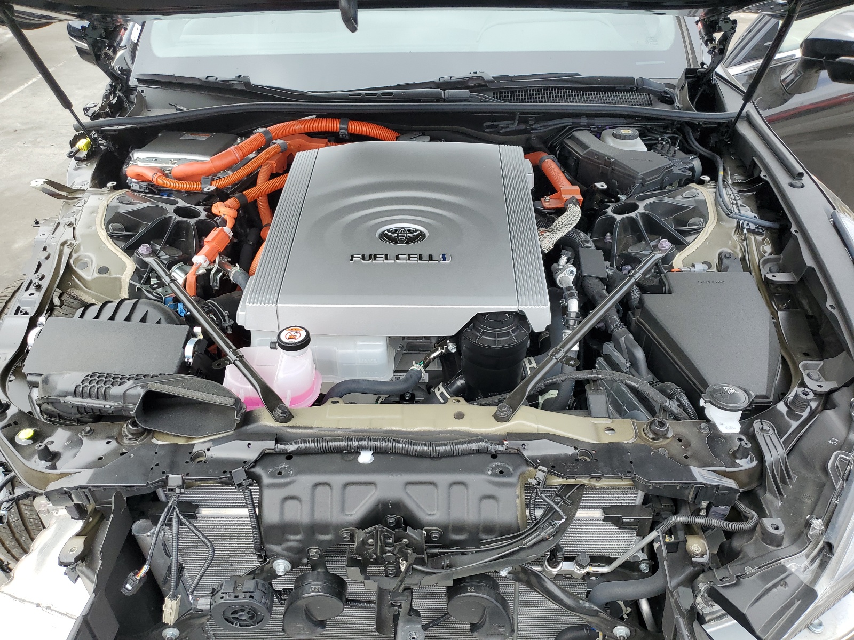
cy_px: 320
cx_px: 427
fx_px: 641
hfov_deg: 67.3
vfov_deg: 53.1
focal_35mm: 26
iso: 50
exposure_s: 1/667
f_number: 1.5
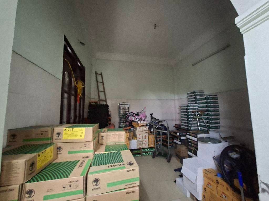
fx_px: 101
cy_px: 100
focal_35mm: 13
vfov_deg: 89.9
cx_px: 134
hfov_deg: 106.2
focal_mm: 1.74
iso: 800
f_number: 2.2
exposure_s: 1/20
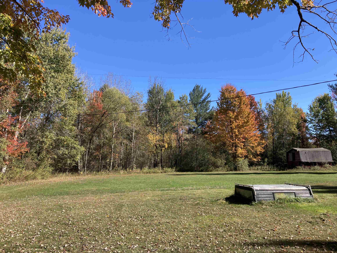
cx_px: 168
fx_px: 273
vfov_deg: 49.7
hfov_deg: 63.4
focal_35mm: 28
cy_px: 126
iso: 20
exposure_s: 1/1012
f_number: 1.8
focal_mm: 3.99
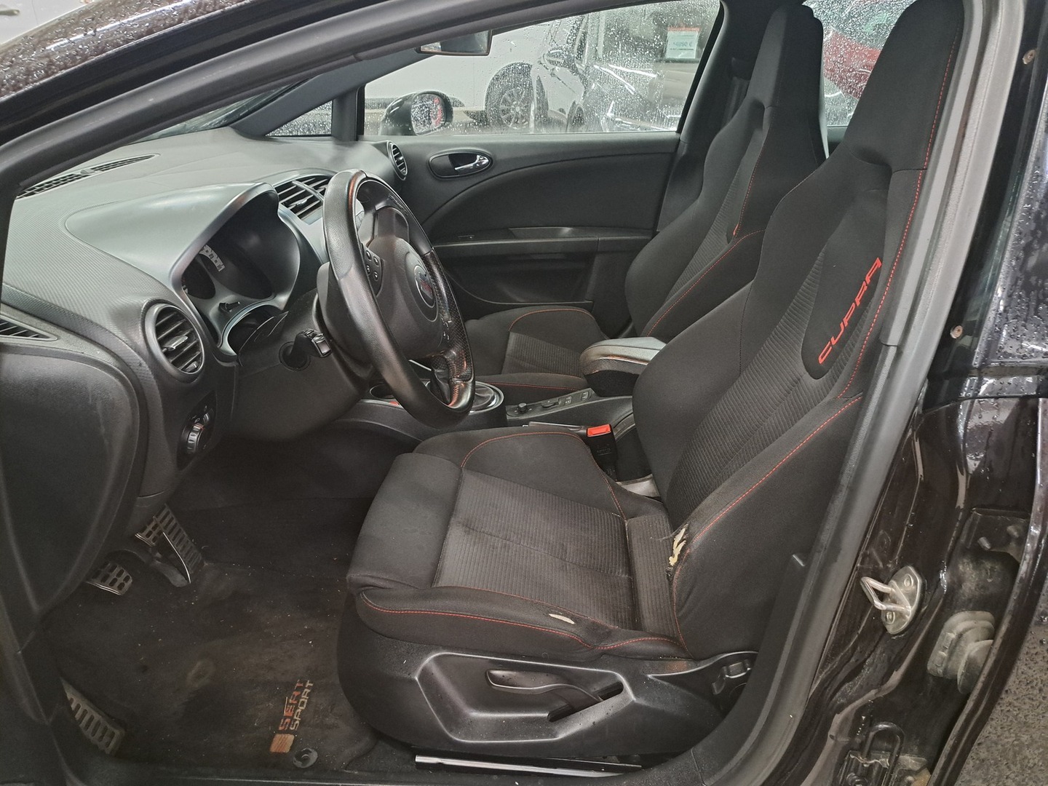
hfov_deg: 71.6
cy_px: 393
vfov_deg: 56.8
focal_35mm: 24
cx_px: 524
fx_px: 727
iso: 640
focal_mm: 5.23
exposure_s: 1/25
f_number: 1.8
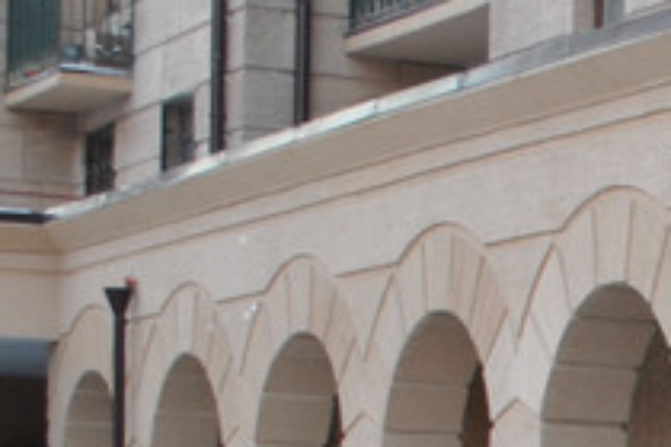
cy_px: 852
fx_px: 3187
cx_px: 1315
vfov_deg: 7.7
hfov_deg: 11.0
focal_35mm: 171
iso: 280
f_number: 3.8
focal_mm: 20
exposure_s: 1/30
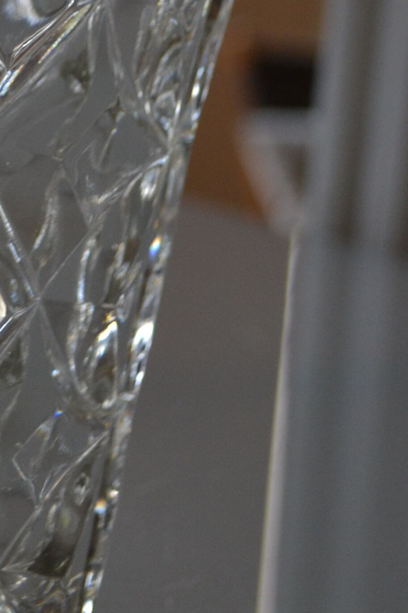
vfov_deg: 13.9
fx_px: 2397
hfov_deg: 9.4
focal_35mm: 141
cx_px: -214
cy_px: -200
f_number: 4.5
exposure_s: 1/80
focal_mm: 28
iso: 400
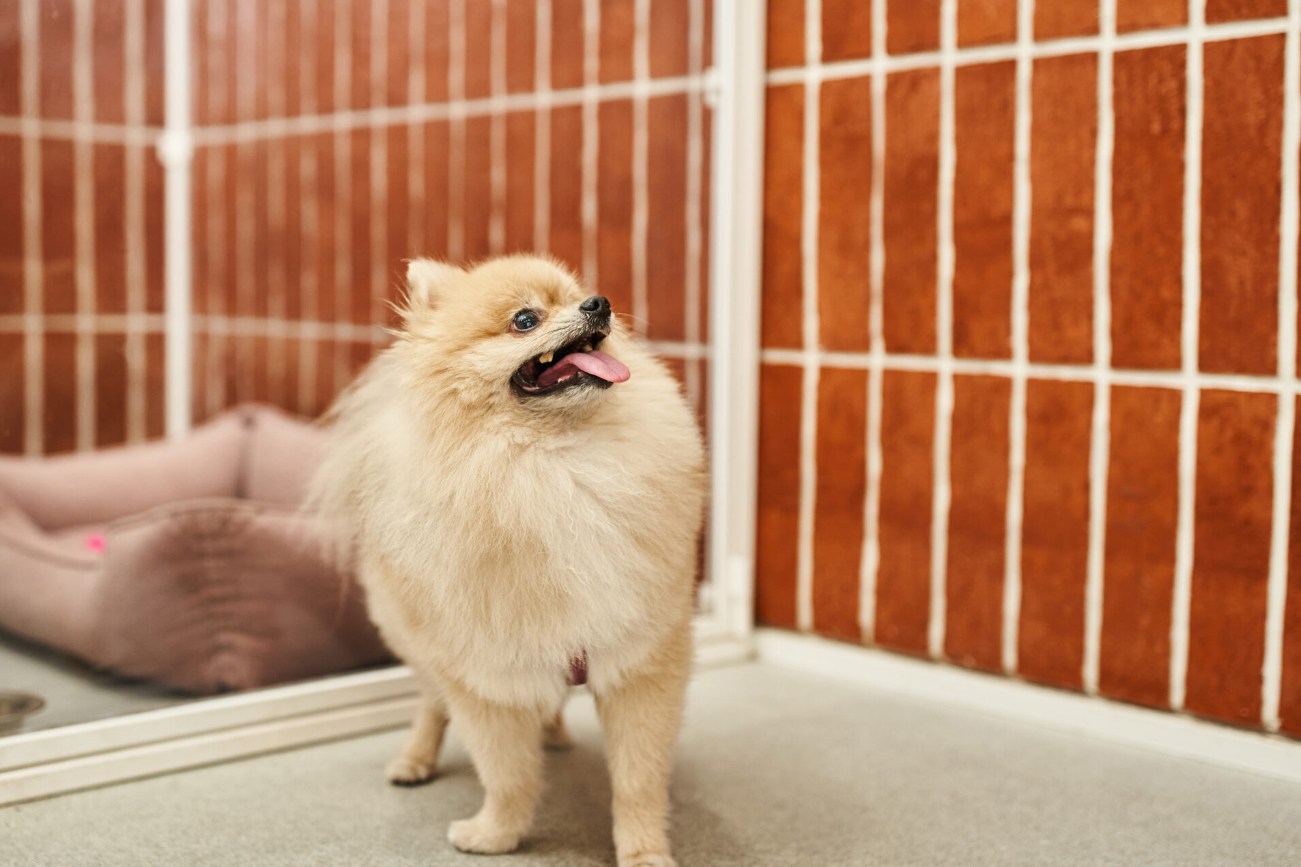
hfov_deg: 41.8
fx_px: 1699
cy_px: 393
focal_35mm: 47
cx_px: 573
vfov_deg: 28.6
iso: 800
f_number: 2
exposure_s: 1/320
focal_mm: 35
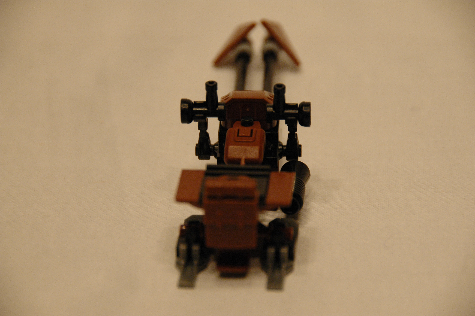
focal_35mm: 225
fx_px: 2966
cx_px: 238
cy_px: 158
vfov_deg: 6.1
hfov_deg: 9.2
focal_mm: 150
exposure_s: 1/30
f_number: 5.6
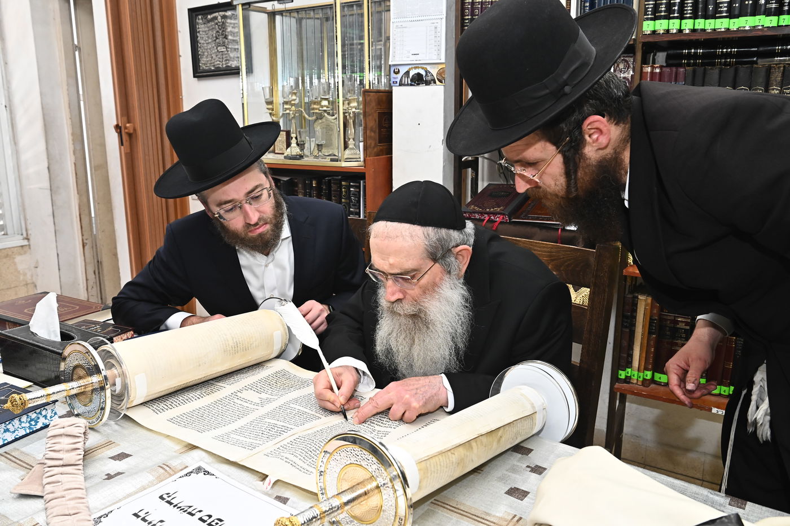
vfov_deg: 41.1
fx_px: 702
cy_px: 263
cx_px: 395
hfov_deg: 58.7
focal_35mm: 32
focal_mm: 32
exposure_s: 1/160
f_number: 9
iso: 2000
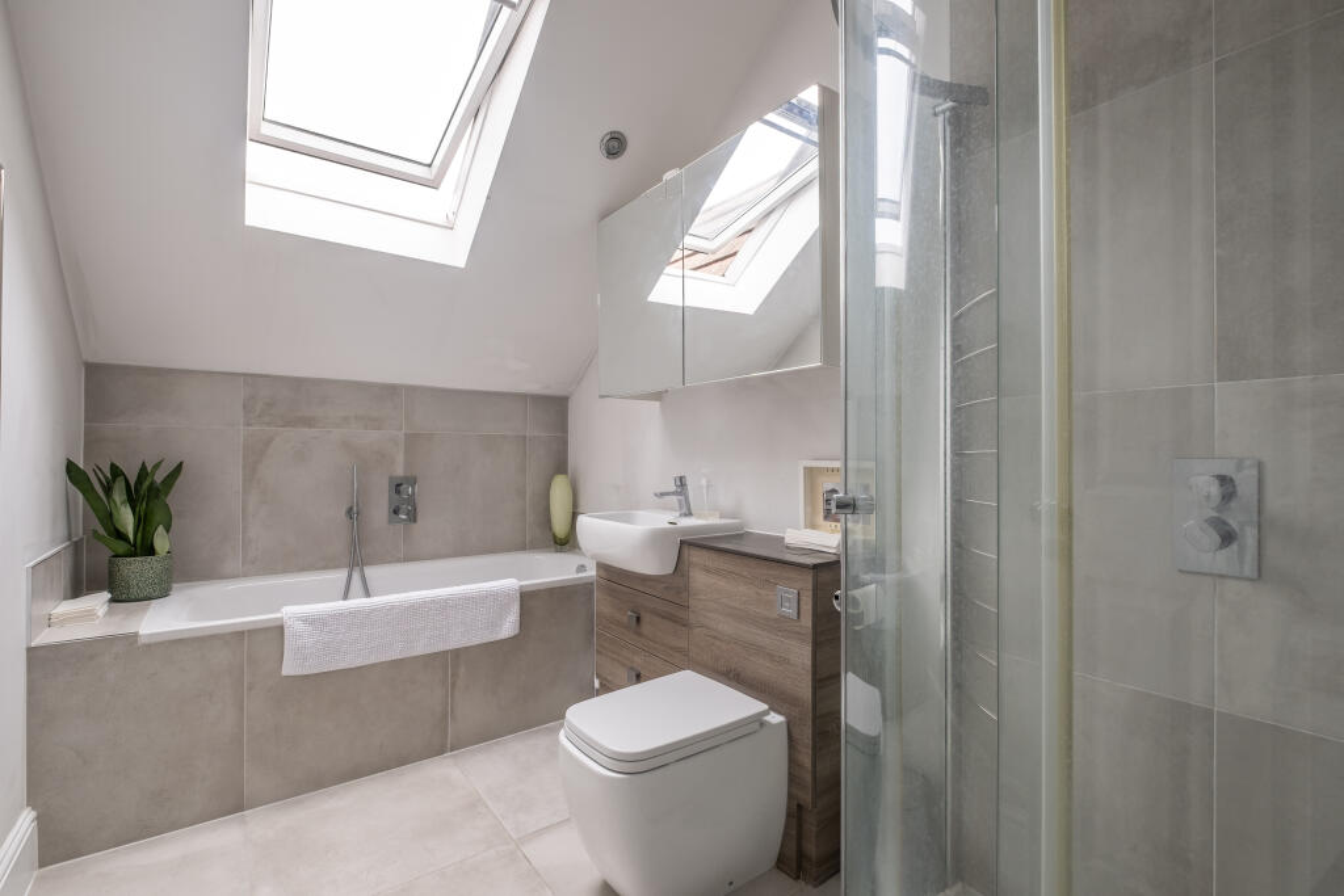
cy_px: 448
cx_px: 672
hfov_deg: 100.4
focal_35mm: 15
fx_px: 560
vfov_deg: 77.3
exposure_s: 1/30
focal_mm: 10
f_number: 7.1
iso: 200
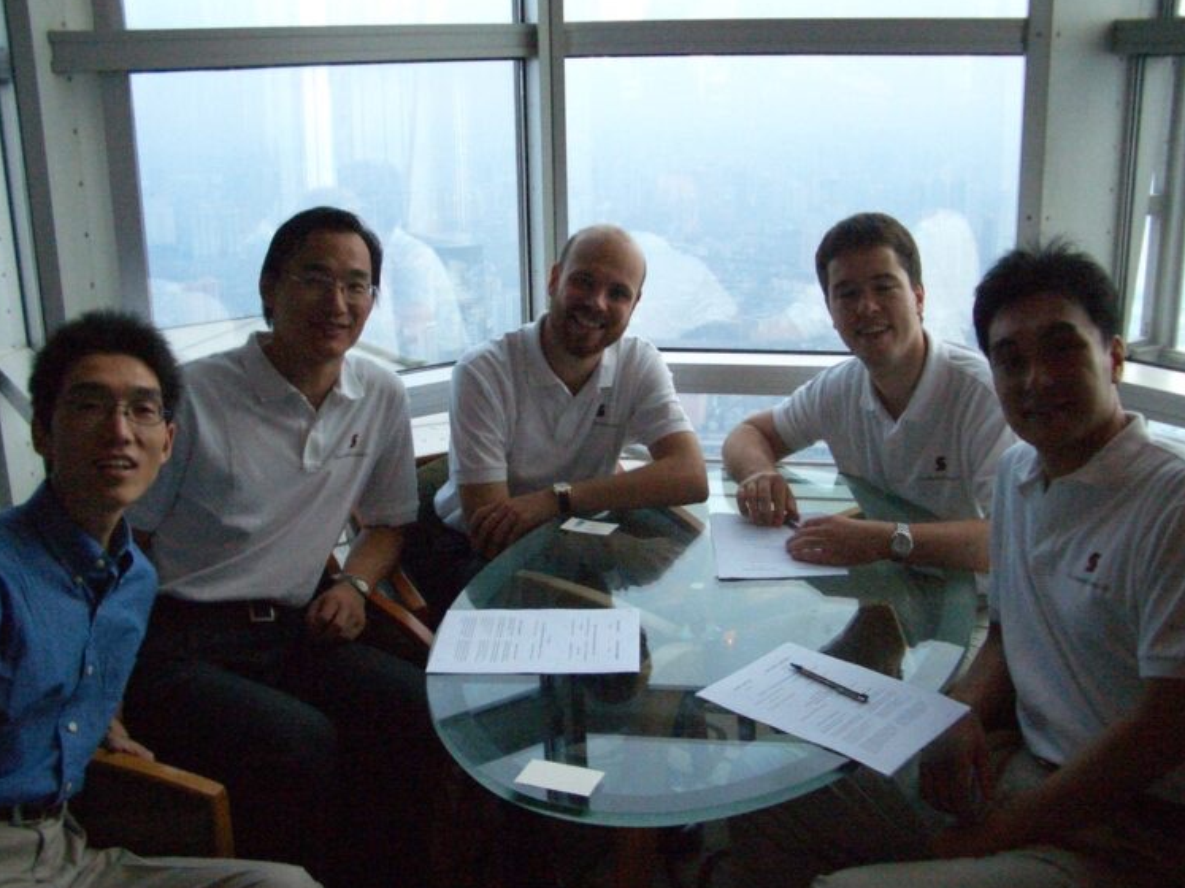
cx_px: 579
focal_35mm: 36
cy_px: 447
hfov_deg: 51.4
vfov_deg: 39.6
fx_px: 1232
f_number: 2.6
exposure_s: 1/100
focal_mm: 5.8
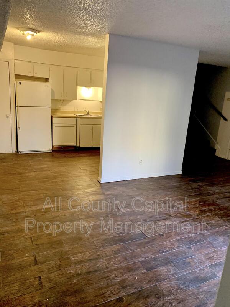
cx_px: 115
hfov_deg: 53.1
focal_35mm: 26
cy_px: 154
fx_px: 230
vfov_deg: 67.3
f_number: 1.8
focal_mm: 4.25
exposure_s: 1/60
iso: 320
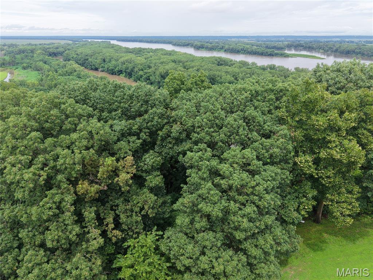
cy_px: 140
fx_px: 259
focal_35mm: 24
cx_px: 186
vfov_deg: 56.8
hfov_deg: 71.6
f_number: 1.8
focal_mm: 8.67
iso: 290
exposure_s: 1/2500
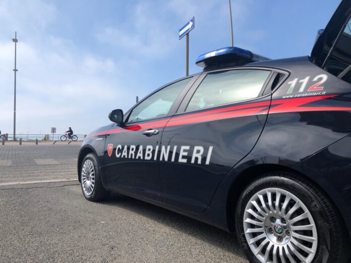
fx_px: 284
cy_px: 132
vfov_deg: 49.7
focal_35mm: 28
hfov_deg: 63.4
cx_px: 176
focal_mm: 4
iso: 20
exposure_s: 1/2525
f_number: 1.8
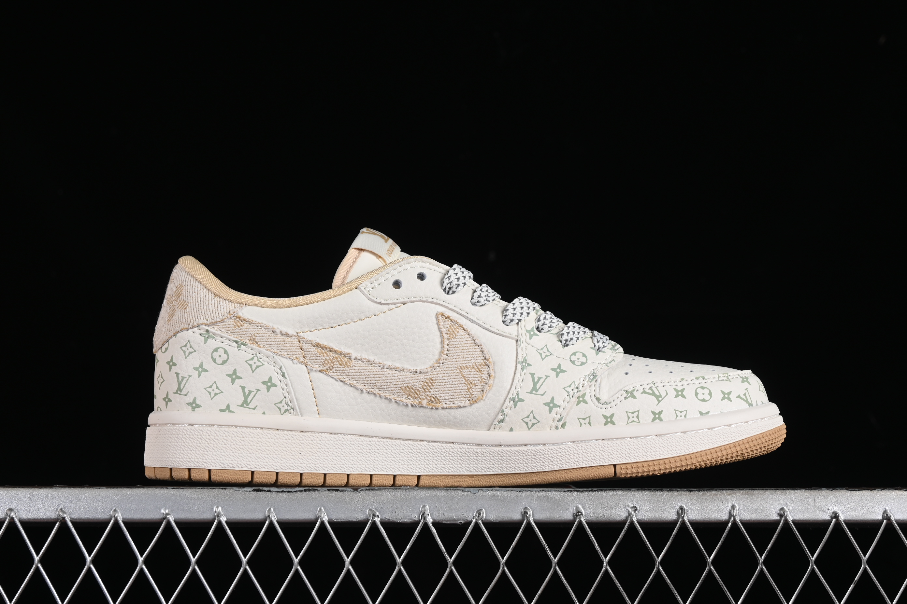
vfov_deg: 18.2
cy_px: 302
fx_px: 1889
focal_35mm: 75
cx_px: 454
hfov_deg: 27.0
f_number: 8
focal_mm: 50
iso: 160
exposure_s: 1/80
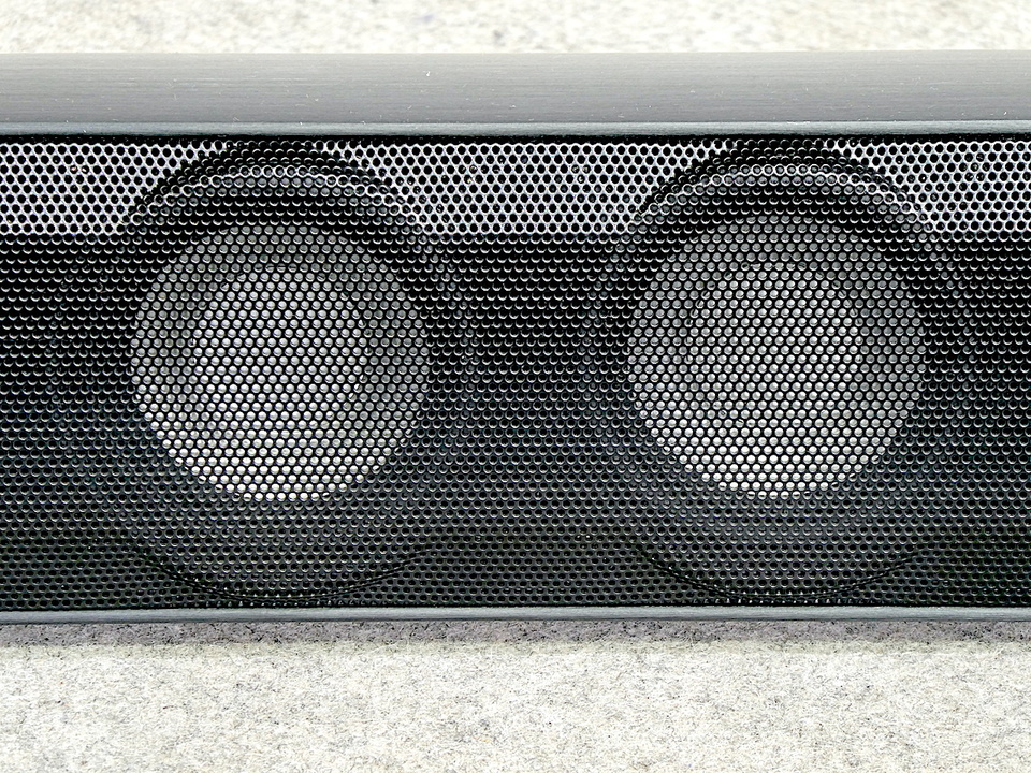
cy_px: 386
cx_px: 516
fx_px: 5957
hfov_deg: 9.9
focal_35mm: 200
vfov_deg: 7.4
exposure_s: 1/1.6
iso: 200
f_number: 5.6
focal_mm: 35.8
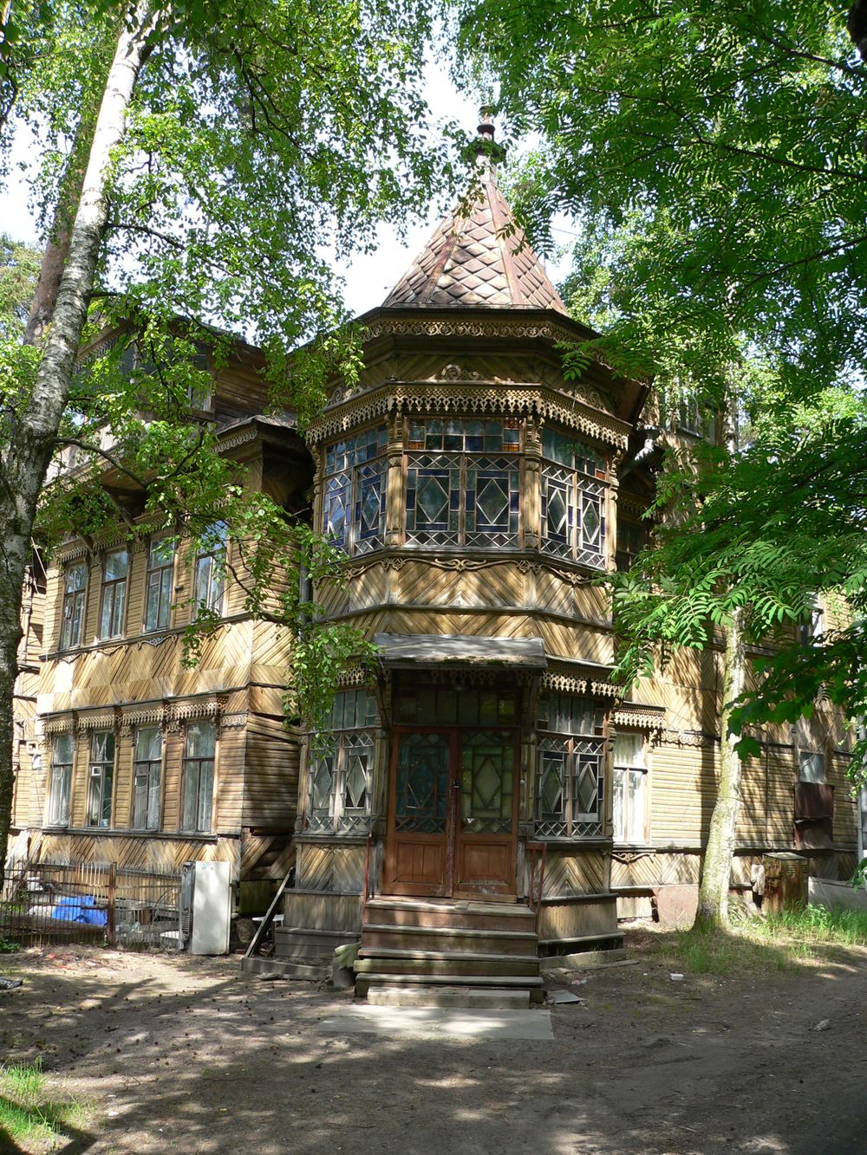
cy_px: 578
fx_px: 1202
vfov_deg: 51.4
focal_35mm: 36
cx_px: 434
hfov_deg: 39.7
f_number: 3.3
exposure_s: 1/125
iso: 80
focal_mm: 6
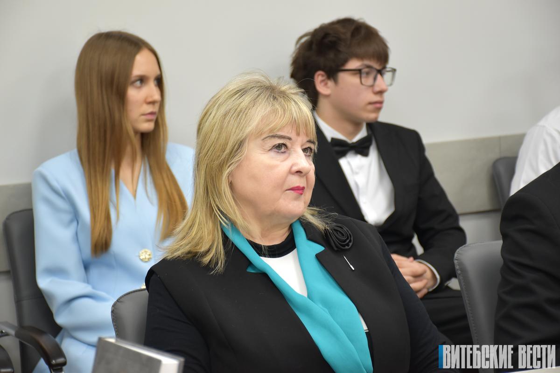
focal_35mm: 105
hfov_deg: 19.5
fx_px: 1633
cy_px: 186
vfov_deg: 13.0
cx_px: 280
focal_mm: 70
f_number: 5
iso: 900
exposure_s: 1/60
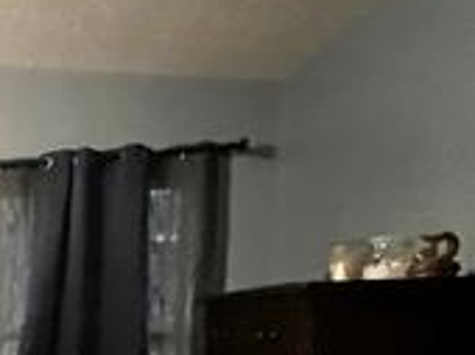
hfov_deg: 24.4
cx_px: -319
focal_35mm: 49
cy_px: 366
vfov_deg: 27.6
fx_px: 671
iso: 1000
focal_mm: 1.57
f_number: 1.8
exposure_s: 1/40
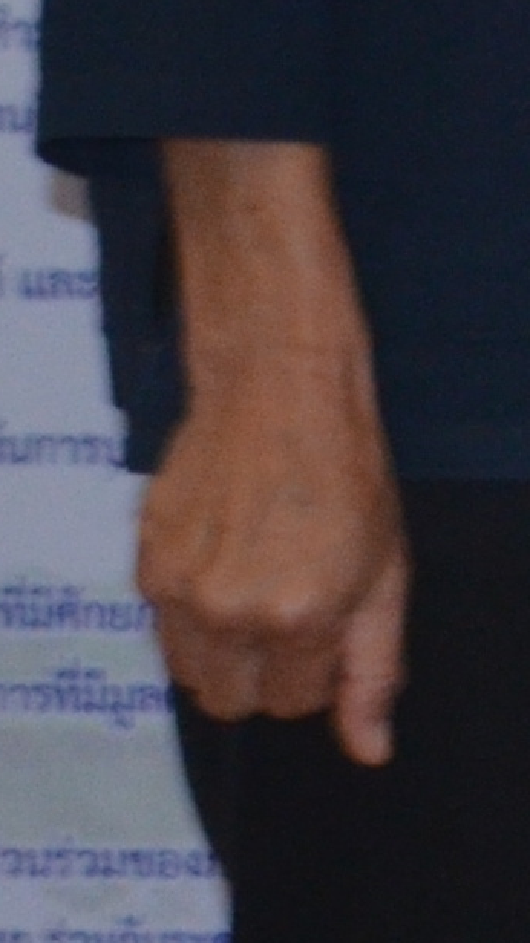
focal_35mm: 477
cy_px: -1058
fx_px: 11930
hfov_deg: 2.4
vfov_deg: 4.5
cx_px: 3508
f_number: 5
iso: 800
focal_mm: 38
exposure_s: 1/60
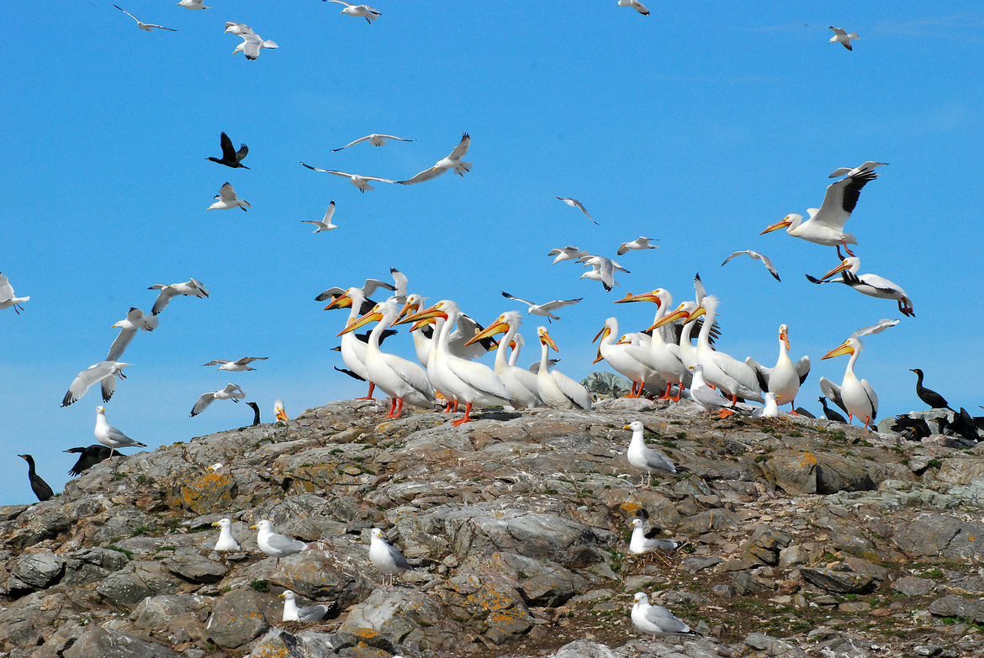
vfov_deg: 6.6
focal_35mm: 210
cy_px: 329
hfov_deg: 9.8
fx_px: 5746
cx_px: 492
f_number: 20
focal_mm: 140
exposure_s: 1/800
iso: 800
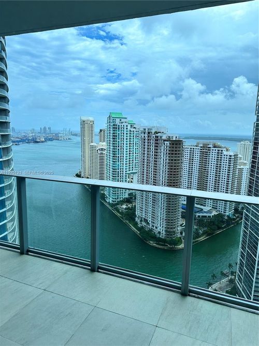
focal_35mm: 24
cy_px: 173
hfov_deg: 56.8
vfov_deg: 71.6
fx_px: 240
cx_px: 130
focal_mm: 6.86
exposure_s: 1/4762
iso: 80
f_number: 1.78
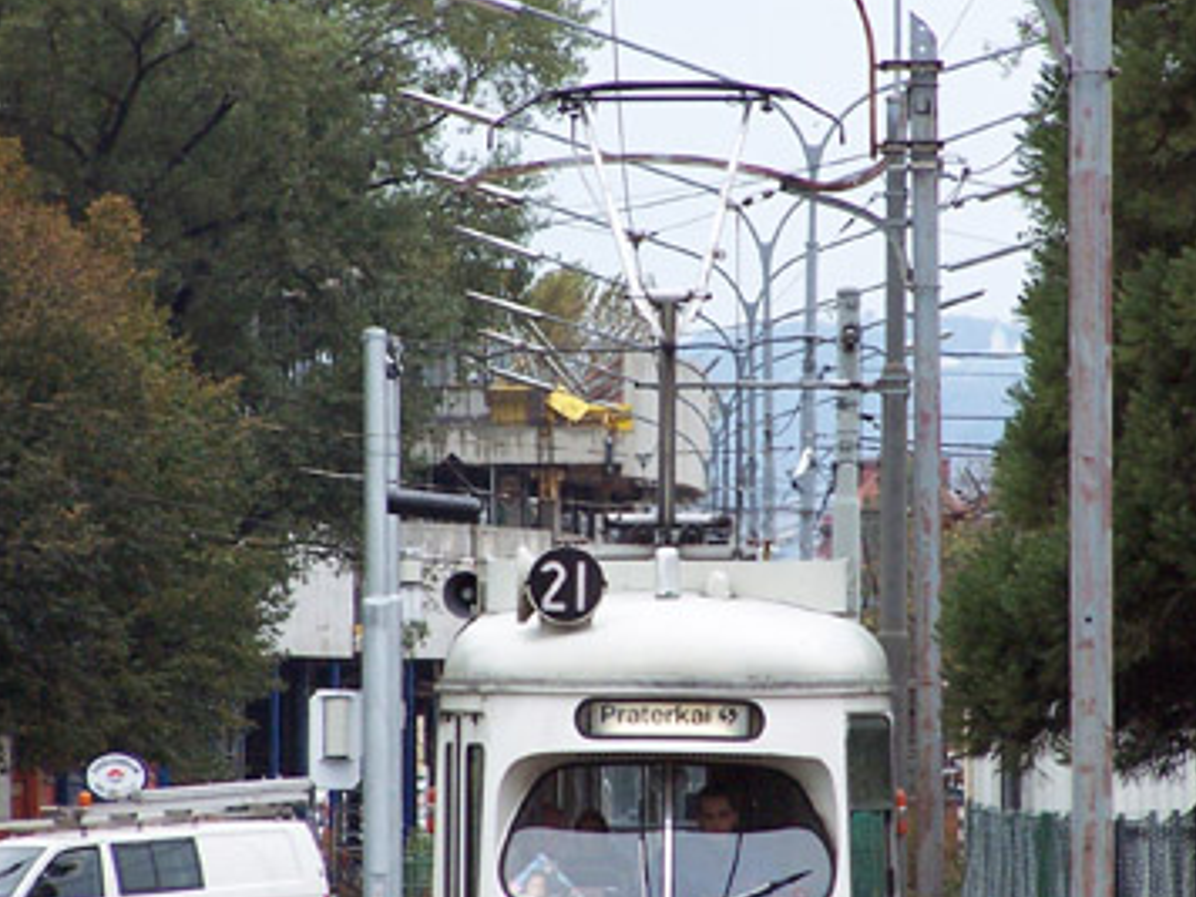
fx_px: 15893
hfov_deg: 4.3
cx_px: 665
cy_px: 519
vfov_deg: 3.2
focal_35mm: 460
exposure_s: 1/350
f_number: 3.6
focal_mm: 51
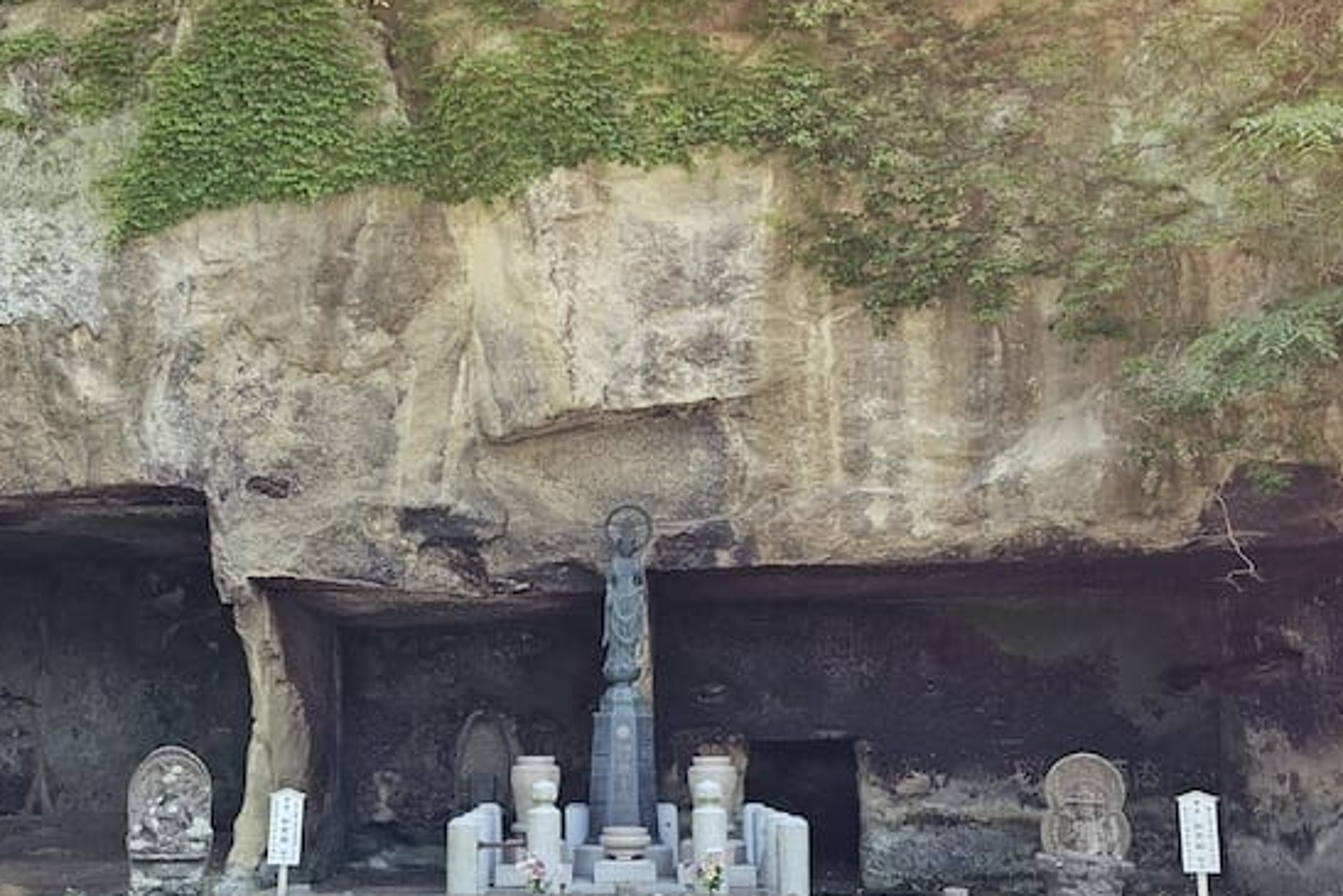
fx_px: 1306
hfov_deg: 54.2
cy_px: 606
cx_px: 572
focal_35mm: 35
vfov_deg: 37.4
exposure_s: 1/120
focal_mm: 6.3
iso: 32
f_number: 1.7
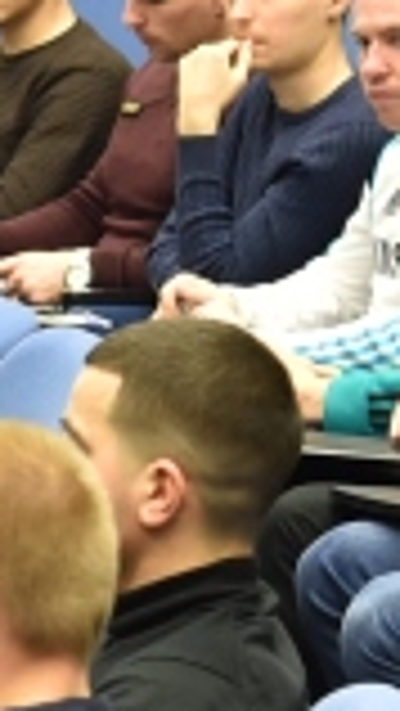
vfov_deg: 5.4
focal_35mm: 397
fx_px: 7478
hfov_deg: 3.1
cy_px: 544
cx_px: -249
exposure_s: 1/80
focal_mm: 80
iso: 3200
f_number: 4.5
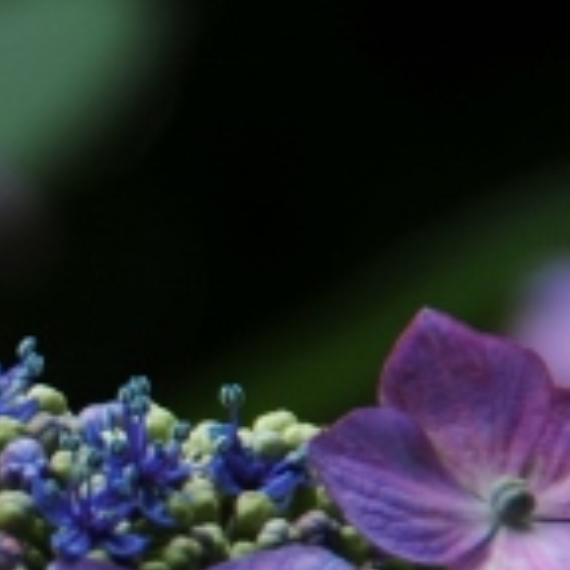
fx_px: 21107
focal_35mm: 1133
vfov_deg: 1.5
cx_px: -131
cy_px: 592
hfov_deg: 1.5
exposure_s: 1/250
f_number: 8
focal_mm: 200
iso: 200
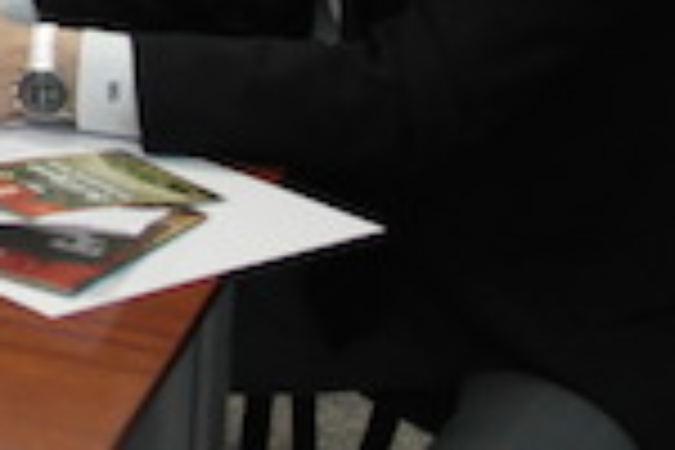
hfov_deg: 10.7
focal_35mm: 160
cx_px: -1017
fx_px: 3000
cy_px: -367
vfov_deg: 8.3
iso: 400
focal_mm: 20
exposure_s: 1/60
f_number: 3.5
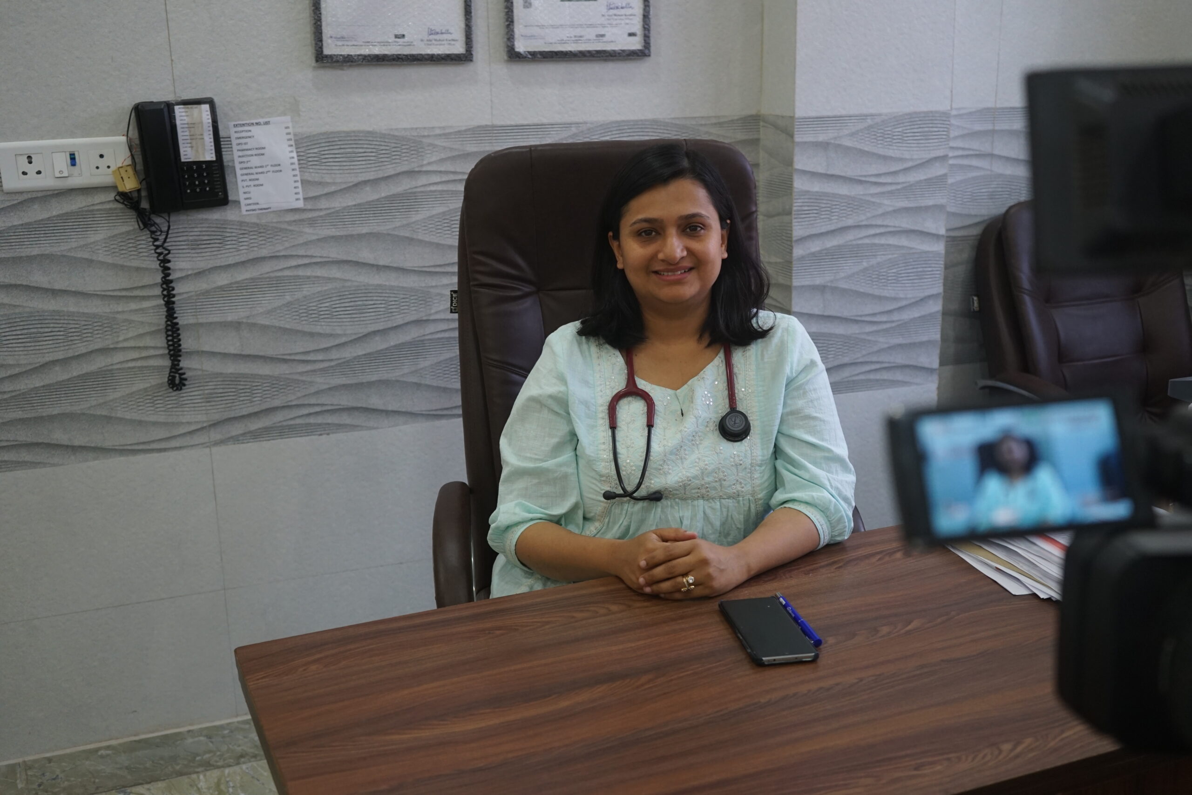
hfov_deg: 51.9
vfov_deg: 35.9
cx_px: 596
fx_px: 1225
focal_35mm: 37
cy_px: 398
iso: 1000
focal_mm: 37
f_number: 4
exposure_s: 1/160
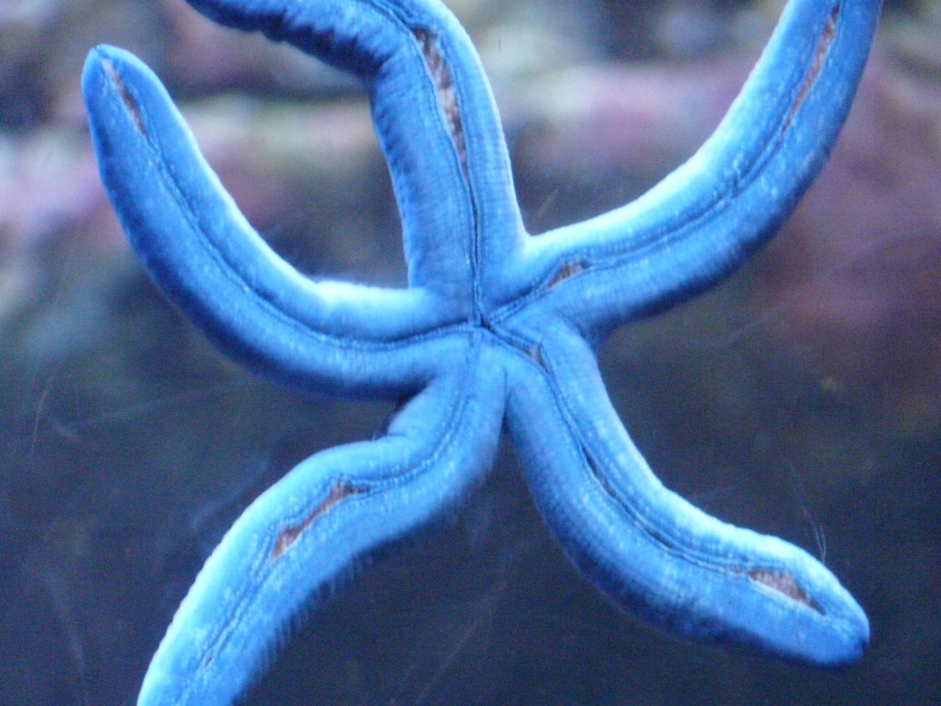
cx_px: 470
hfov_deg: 3.9
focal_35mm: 504
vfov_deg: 3.0
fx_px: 13701
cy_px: 353
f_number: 4.2
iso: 800
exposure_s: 1/20
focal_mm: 82.8
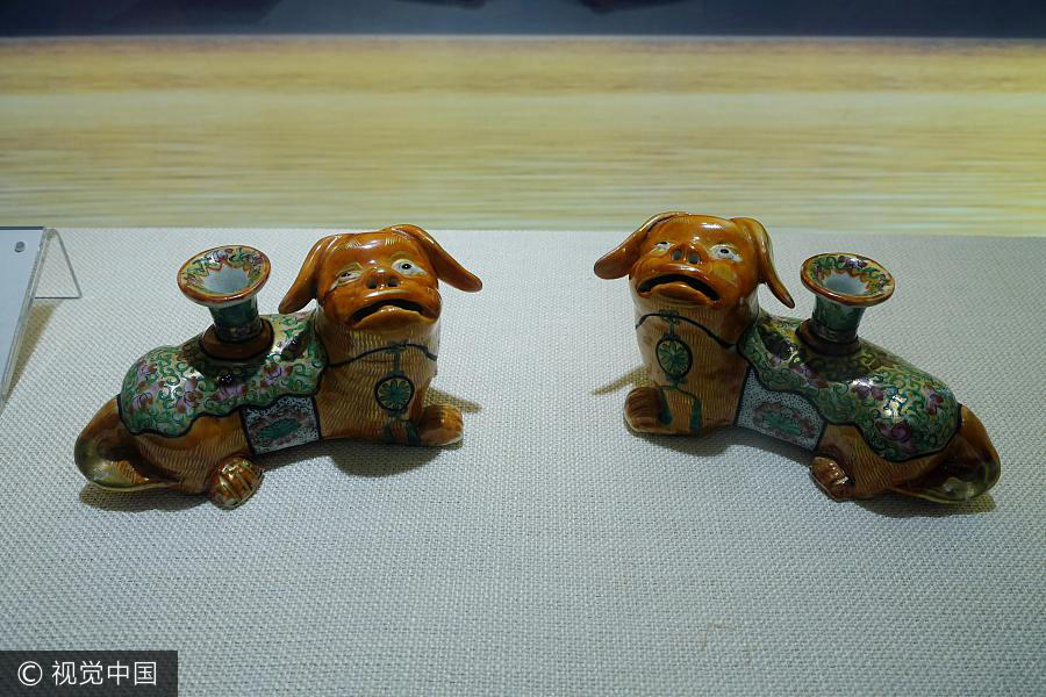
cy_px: 348
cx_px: 523
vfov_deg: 45.0
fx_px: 843
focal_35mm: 29
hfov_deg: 63.7
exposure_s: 1/100
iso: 125
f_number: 4
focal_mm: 10.81
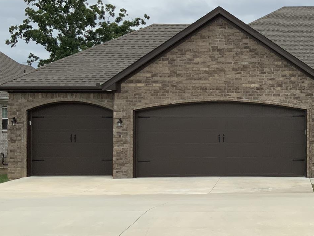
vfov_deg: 23.3
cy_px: 115
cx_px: 286
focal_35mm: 63
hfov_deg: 29.4
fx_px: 571
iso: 16
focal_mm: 3
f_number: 1.8
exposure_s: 1/1490
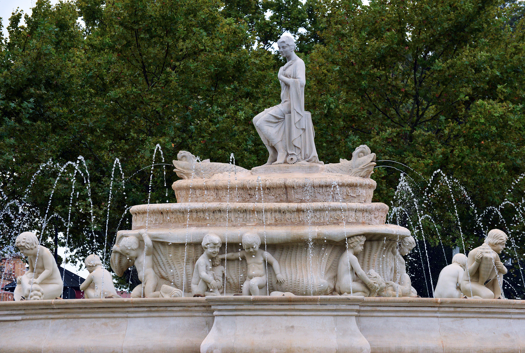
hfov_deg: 18.5
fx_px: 1609
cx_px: 262
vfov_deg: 12.5
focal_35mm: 110
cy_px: 176
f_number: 7.1
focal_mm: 110
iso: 1000
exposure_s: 1/1000
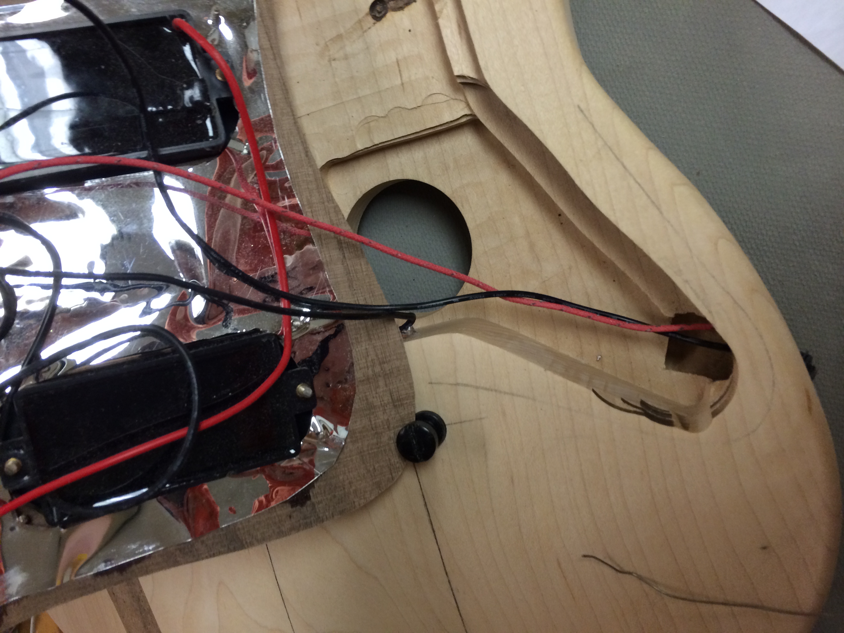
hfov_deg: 60.0
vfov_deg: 46.8
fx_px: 731
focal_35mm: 30
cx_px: 422
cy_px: 316
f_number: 2.2
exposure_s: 1/30
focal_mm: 4.12
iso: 64
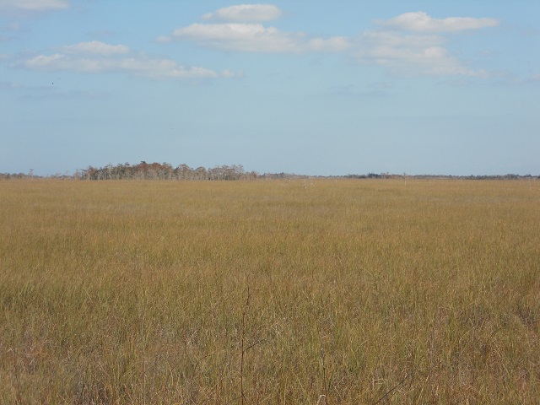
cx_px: 270
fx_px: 1685
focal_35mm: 108
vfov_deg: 13.7
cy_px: 202
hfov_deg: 18.2
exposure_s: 1/400
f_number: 5.9
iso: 80
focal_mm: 19.6
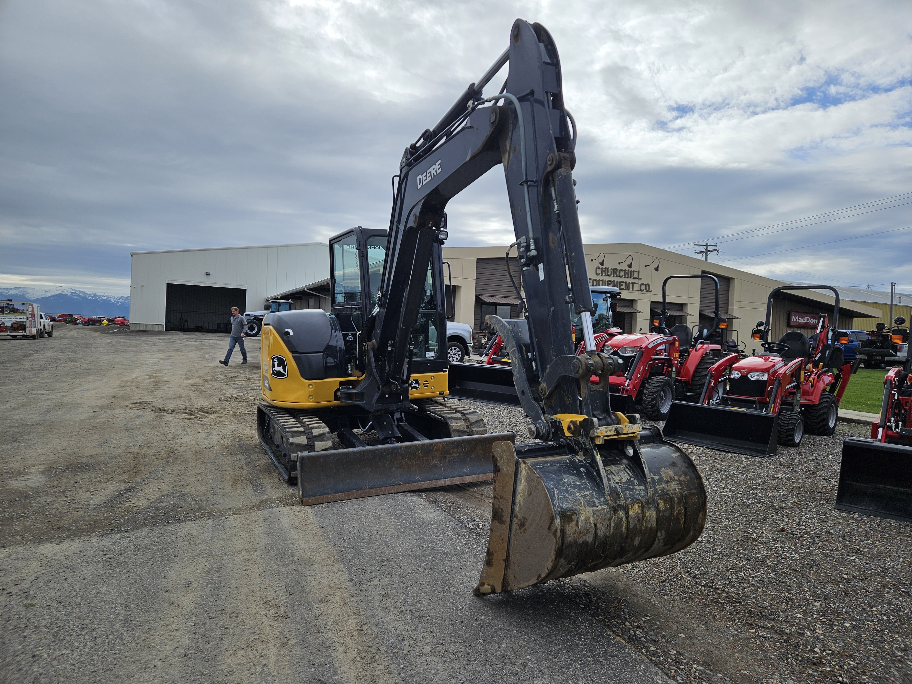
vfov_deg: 58.9
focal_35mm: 23
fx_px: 606
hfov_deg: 73.9
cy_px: 342
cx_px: 456
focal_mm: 5.4
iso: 25
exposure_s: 1/2767
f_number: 1.8
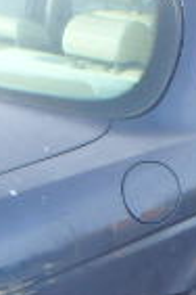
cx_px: 125
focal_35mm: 132
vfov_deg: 14.9
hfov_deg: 10.4
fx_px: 1078
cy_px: 375
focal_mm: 5
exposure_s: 1/125
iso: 125
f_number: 3.9
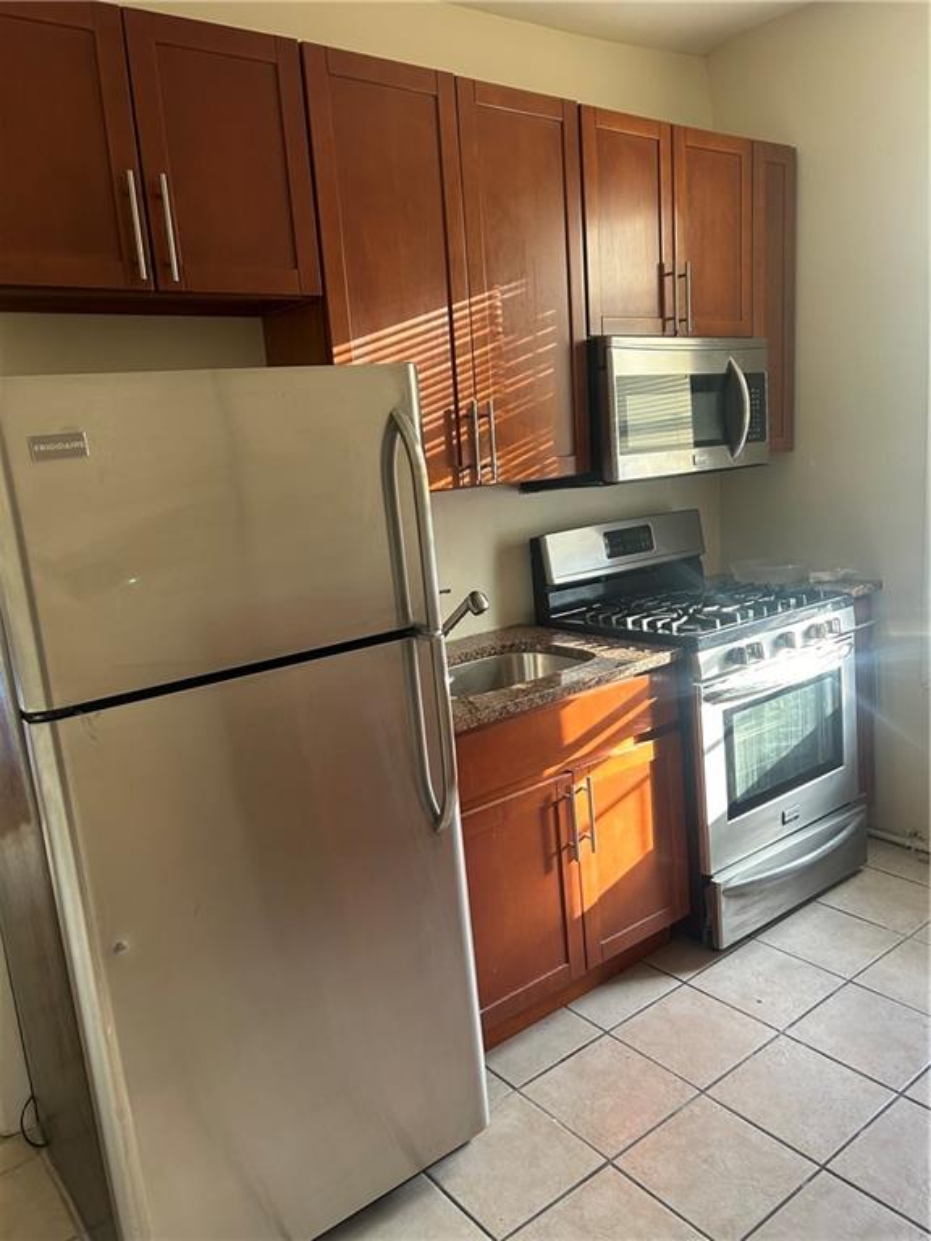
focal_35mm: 26
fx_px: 932
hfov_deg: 53.1
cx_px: 466
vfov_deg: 67.3
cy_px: 620
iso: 125
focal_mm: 5.7
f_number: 1.5
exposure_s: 1/121
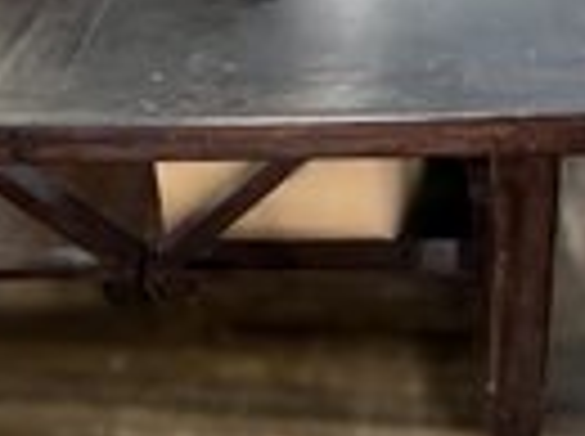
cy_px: 128
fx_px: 978
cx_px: 153
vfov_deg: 25.0
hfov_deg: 32.7
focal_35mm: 58
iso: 800
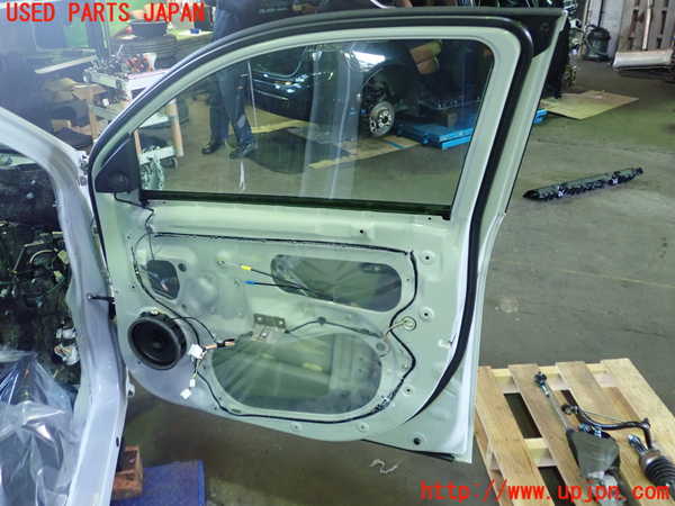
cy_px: 253
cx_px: 338
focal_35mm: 30
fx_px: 585
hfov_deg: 60.0
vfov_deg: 46.8
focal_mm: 5.5
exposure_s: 1/80
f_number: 2.3
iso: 800
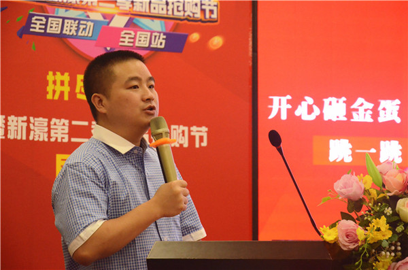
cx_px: 204
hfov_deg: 13.1
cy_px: 135
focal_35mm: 158
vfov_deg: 8.7
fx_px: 1781
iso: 3200
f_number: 7.1
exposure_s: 1/60
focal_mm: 105
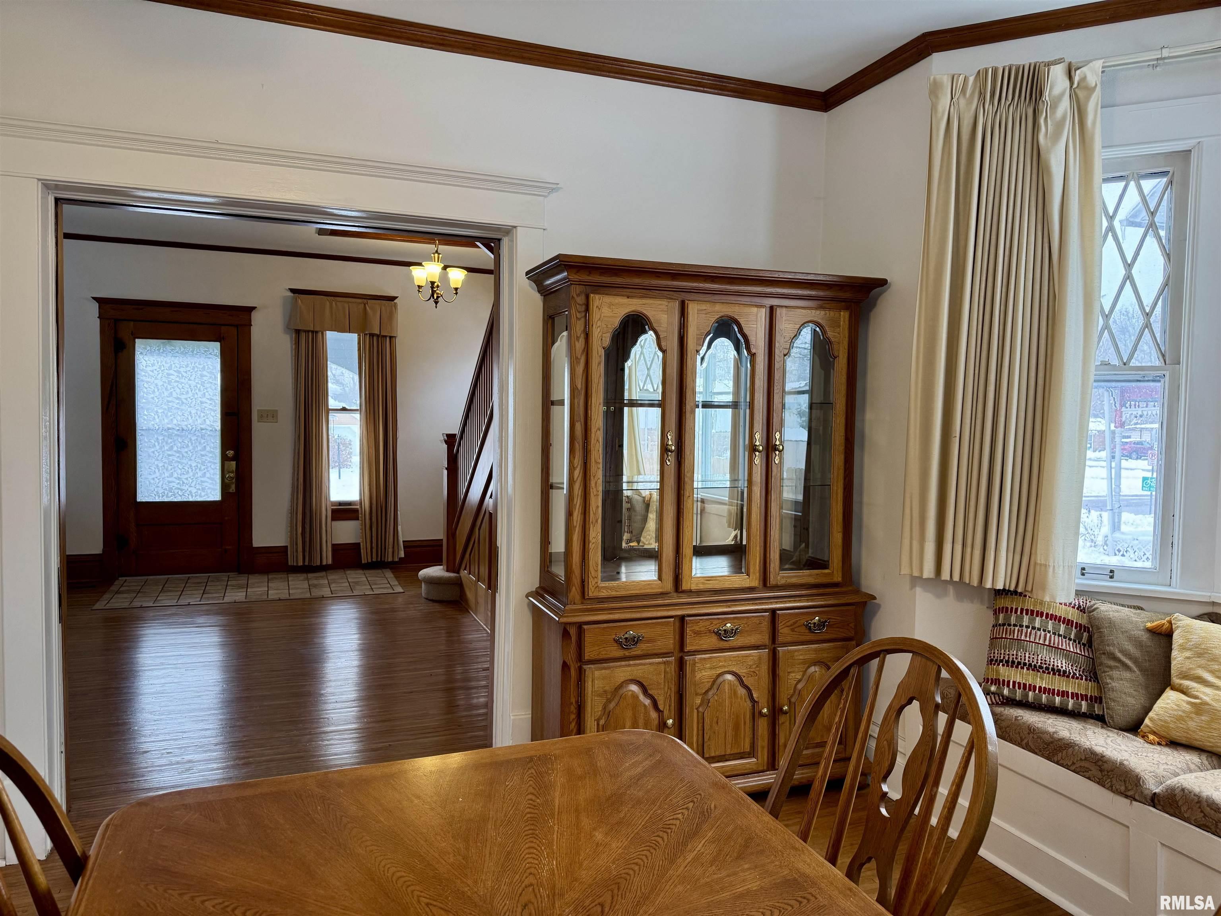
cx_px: 610
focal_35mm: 24
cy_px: 458
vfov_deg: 56.8
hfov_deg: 71.6
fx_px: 847
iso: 160
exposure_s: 1/120
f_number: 1.78
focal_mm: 6.76
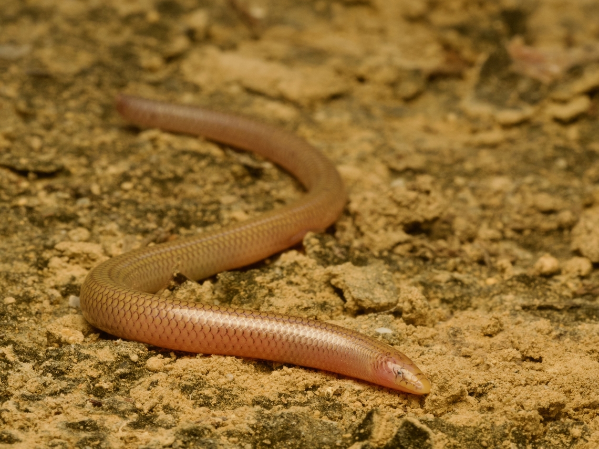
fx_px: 2076
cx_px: 300
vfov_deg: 12.3
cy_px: 224
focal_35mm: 120
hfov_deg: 16.4
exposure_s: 1/60
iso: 400
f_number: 16
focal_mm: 60
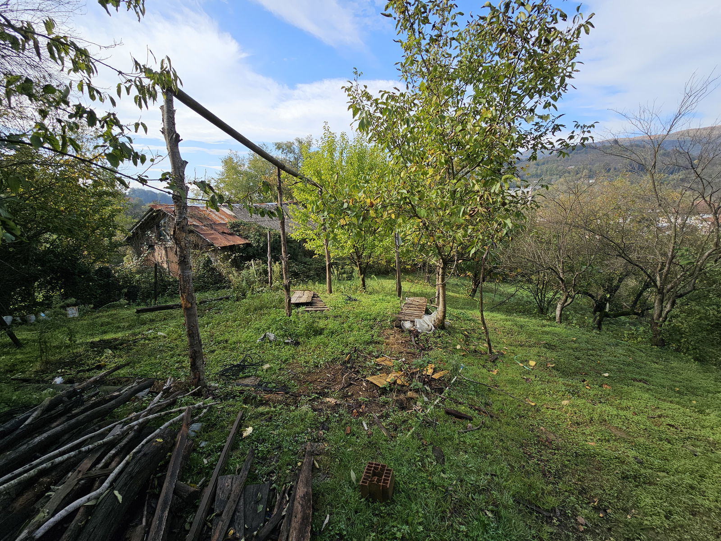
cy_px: 270
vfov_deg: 89.9
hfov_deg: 106.2
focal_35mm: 13
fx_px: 271
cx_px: 360
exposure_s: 1/1123
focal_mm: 2.2
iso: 50
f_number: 2.2
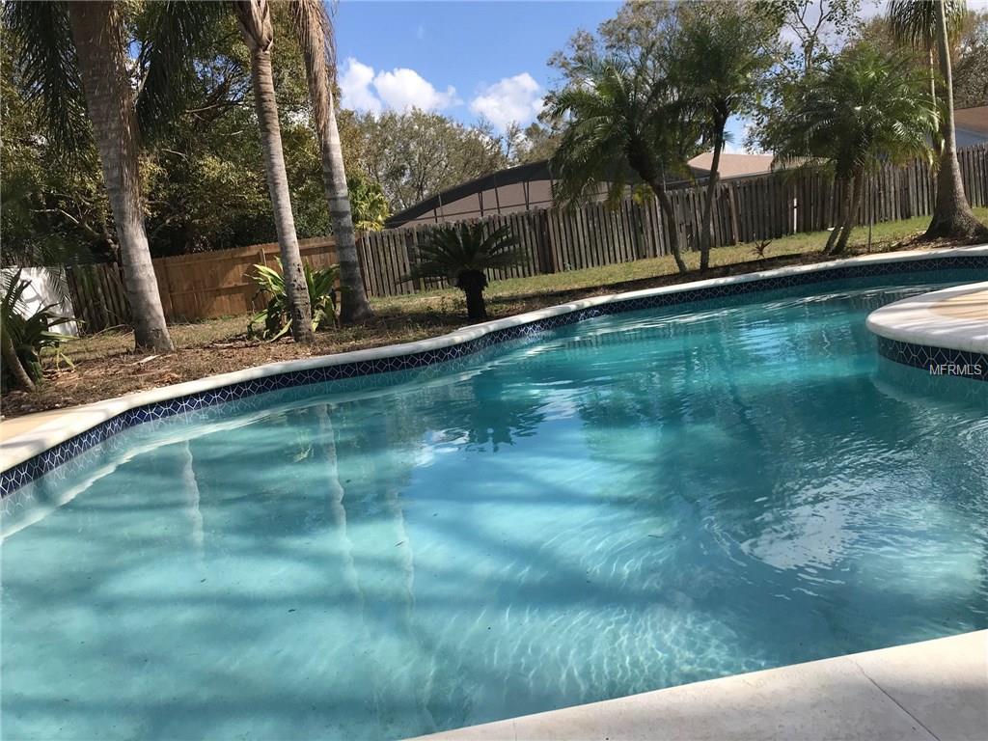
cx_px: 494
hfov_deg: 63.4
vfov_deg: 49.7
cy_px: 370
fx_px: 799
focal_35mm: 28
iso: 20
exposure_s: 1/2227
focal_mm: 3.99
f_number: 1.8
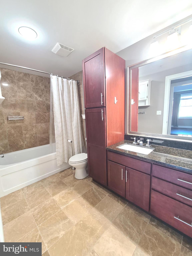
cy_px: 128
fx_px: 96
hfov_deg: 89.9
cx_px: 96
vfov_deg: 106.2
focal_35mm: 13
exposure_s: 1/30
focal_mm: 2.2
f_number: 2.2
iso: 320
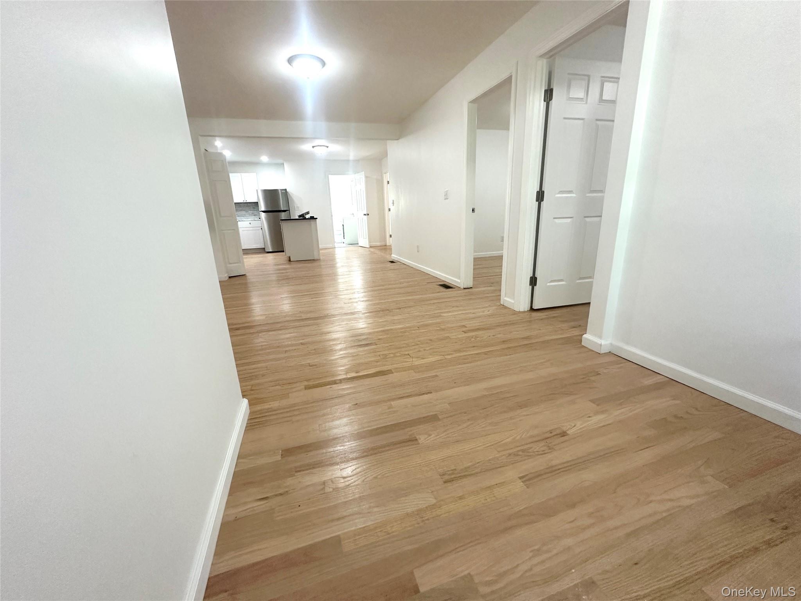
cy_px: 300
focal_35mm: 14
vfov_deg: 85.7
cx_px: 400
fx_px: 324
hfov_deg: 102.1
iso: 250
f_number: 2.2
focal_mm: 2.22
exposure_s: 1/120
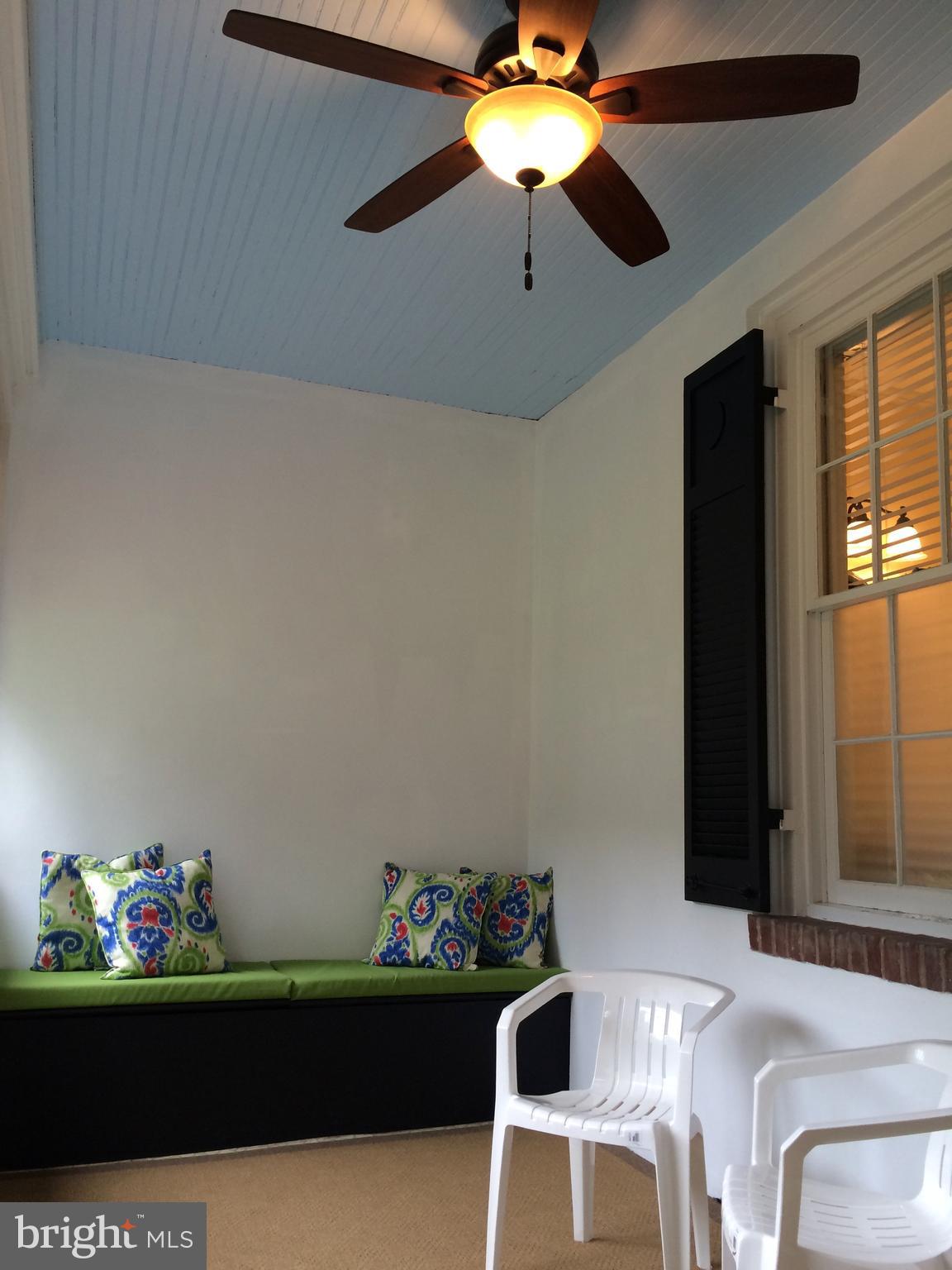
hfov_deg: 48.2
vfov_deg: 61.7
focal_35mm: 29
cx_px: 476
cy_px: 635
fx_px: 1063
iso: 32
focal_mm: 4.15
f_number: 2.2
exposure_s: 1/30
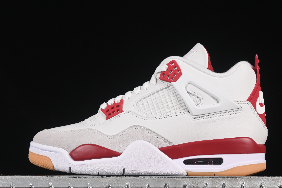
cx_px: 150
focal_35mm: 93
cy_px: 103
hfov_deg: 21.9
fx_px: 728
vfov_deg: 14.7
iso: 160
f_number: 8
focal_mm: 50
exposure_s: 1/80
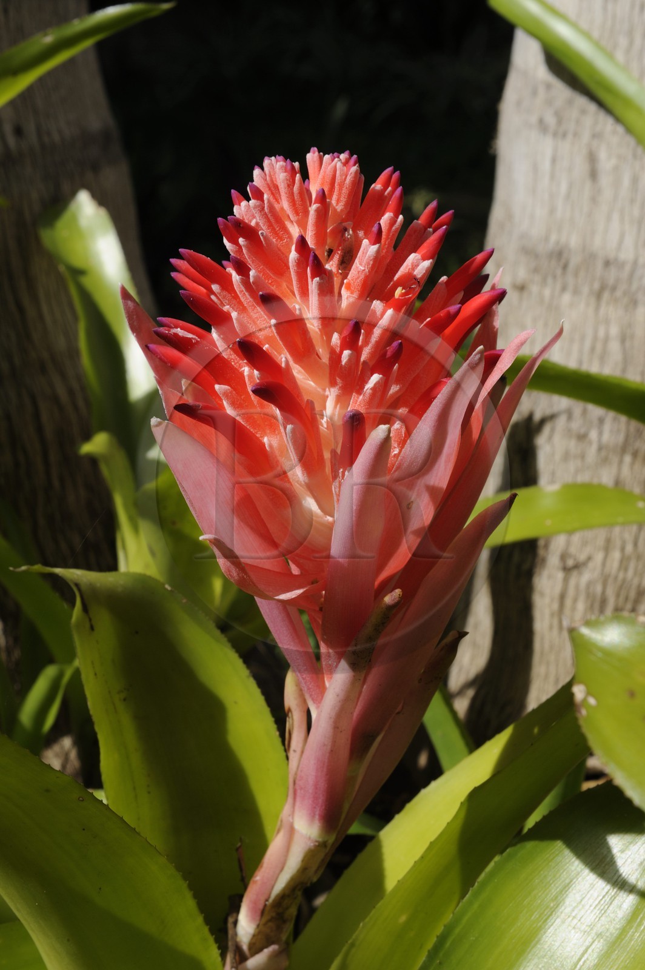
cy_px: 485
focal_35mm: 70
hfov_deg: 19.4
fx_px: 1884
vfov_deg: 28.9
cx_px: 322
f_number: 18
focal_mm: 70
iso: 200
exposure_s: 1/100
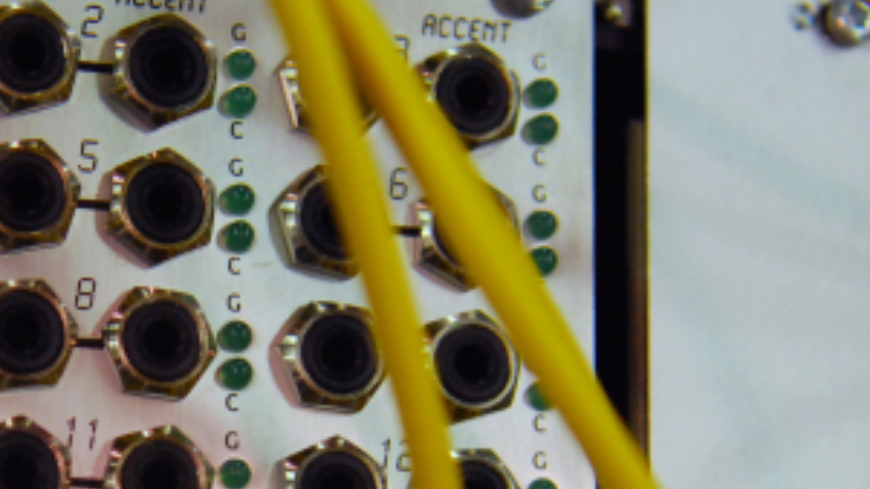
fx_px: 2882
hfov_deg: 16.9
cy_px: 524
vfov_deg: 9.6
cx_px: 103
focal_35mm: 125
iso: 800
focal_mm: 32
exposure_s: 1/250
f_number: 2.8
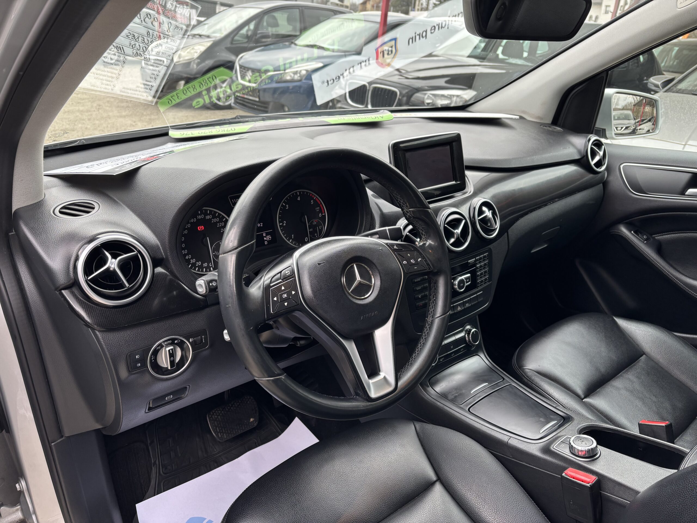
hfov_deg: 67.3
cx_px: 348
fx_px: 524
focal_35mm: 26
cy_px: 262
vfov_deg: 53.1
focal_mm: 5.96
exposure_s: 1/121
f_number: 1.6
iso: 50
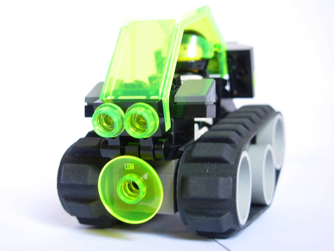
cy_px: 126
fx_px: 560
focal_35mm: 58
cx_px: 167
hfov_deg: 33.2
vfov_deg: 25.2
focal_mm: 9.5
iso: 50
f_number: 3.3
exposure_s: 1/10.7
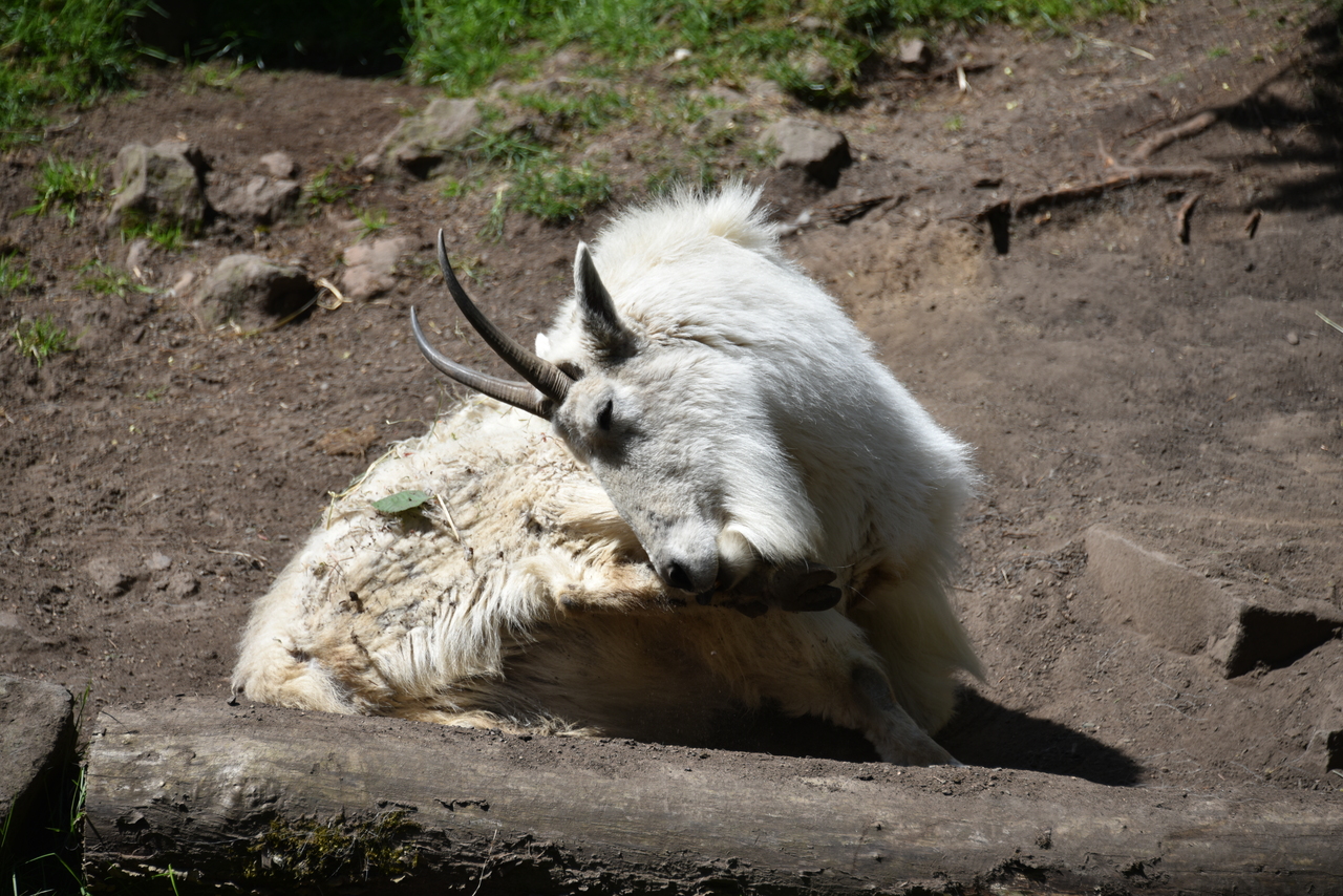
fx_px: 7462
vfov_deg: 6.9
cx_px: 672
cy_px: 448
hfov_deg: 10.3
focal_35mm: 200
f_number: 7.1
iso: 100
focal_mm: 200
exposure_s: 1/400
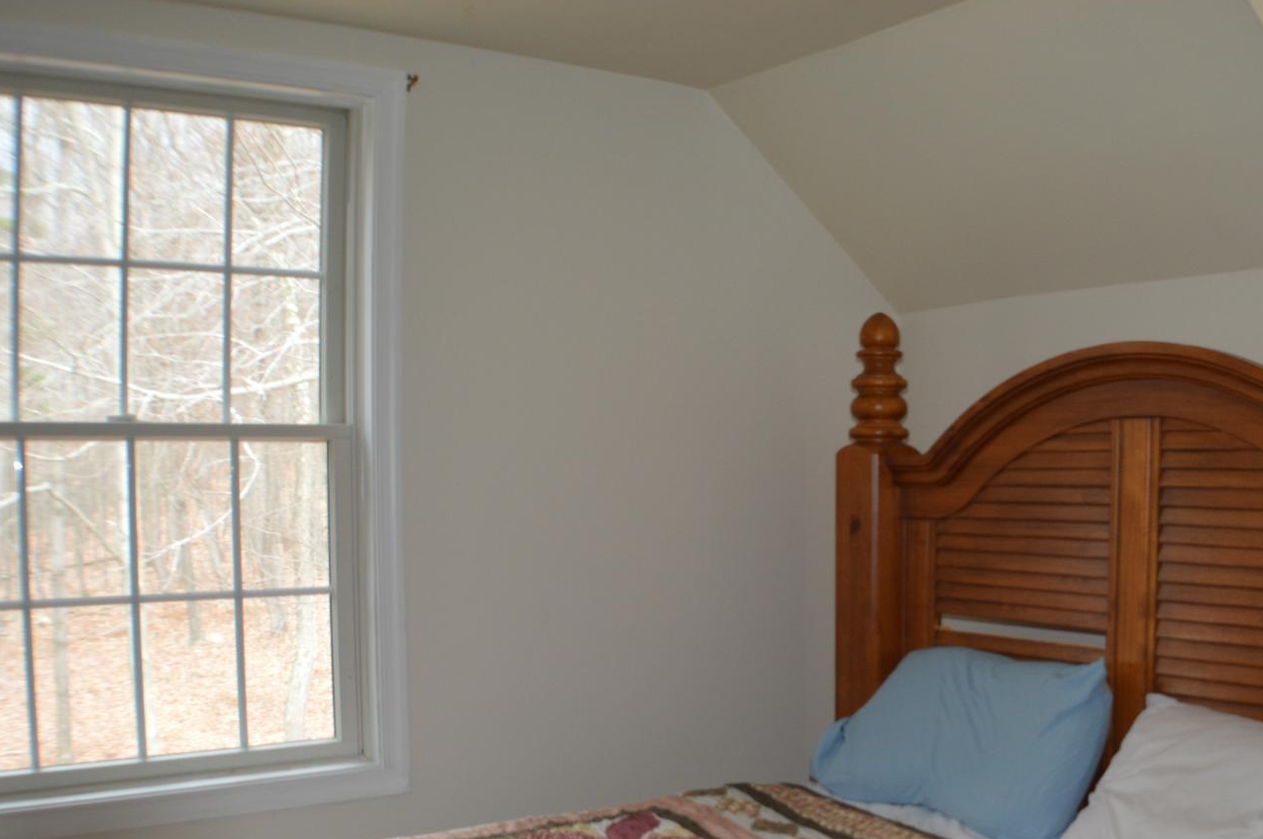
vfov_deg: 25.1
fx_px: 1857
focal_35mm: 53
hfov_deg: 36.9
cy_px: 661
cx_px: 897
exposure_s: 1/60
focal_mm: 22
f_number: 3.8
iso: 450
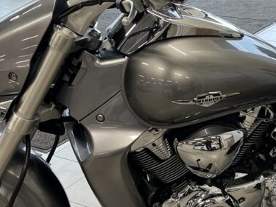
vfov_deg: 20.7
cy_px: 119
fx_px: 566
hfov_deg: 27.0
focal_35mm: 71
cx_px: 210
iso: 125
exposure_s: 1/112
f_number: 1.6
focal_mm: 5.1
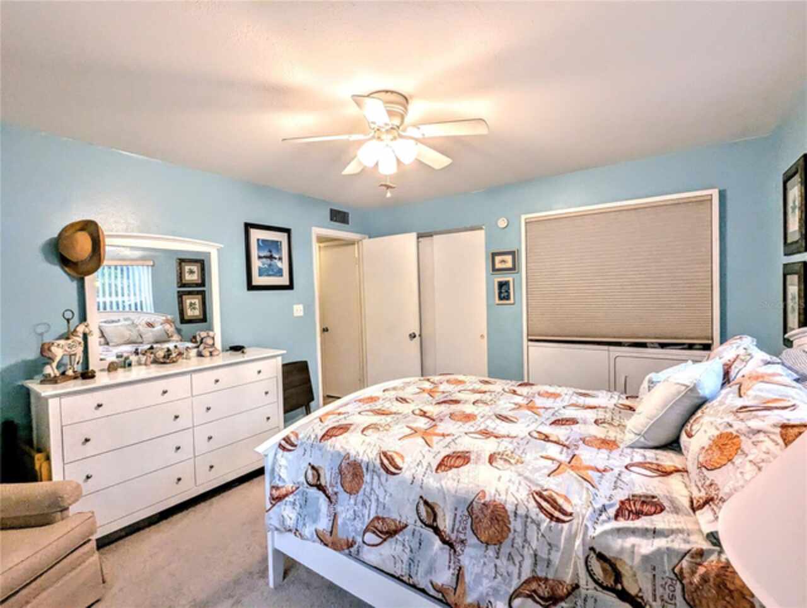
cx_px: 404
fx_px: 374
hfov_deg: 94.4
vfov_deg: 78.3
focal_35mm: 16
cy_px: 304
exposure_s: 1/120
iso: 252
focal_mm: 2.35
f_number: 2.2
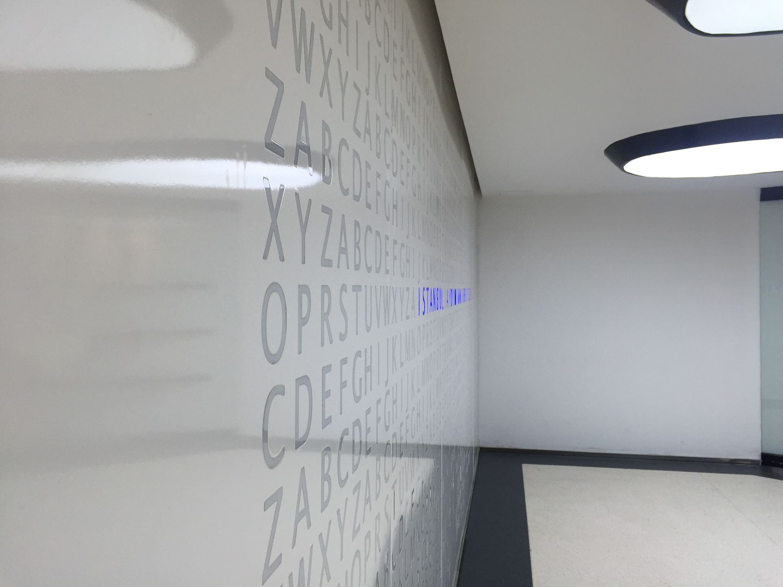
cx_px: 392
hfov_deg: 61.7
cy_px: 294
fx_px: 656
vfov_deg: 48.2
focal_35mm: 29
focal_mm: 4.15
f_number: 2.2
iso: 32
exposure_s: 1/100
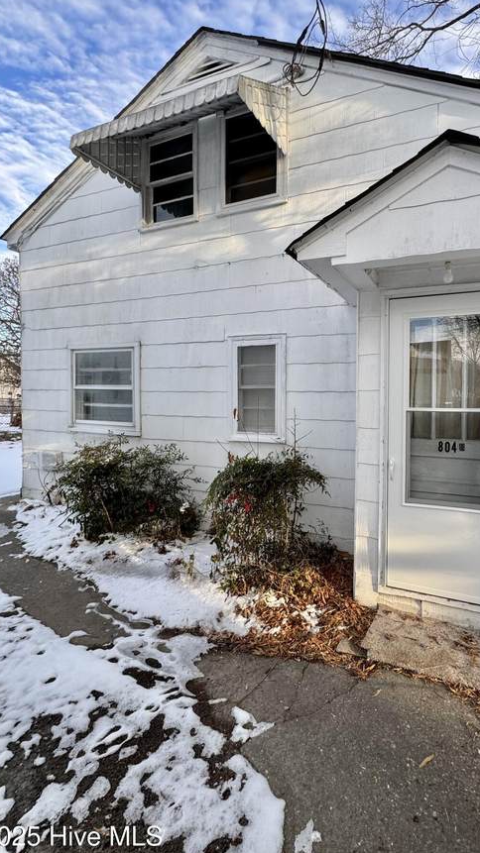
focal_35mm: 17
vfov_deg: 95.9
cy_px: 404
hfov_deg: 62.5
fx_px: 385
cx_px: 316
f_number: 2.2
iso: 40
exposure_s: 1/229
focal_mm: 2.22
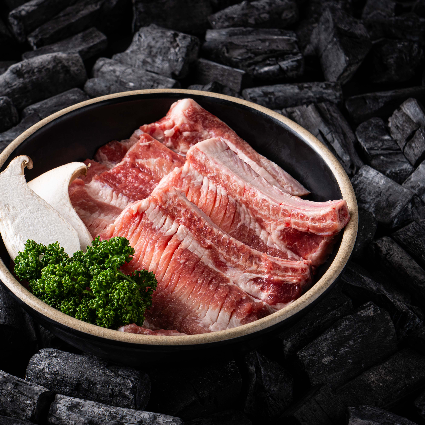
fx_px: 1861
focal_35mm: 134
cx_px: 163
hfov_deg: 13.0
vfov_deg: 13.0
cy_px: 213
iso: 250
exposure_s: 1/125
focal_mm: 105
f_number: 11
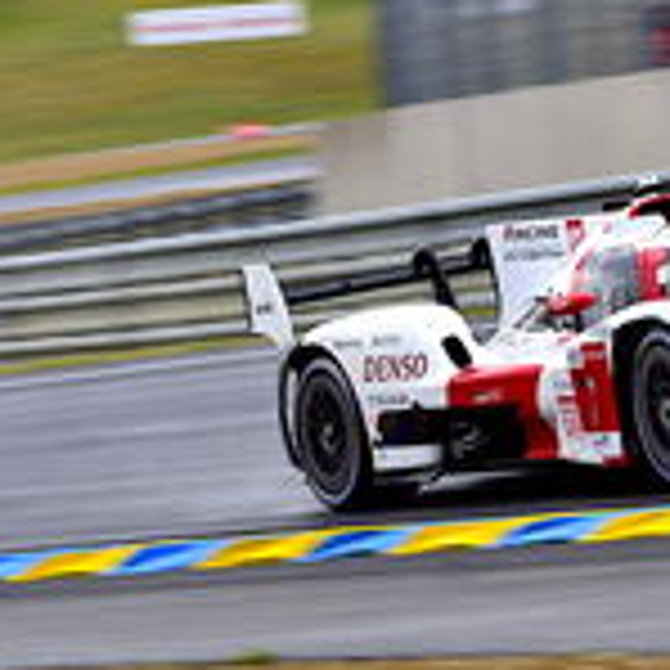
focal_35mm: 500
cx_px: 603
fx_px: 10949
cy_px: 157
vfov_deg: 3.5
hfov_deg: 3.5
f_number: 8
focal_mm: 220
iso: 100
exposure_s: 1/160
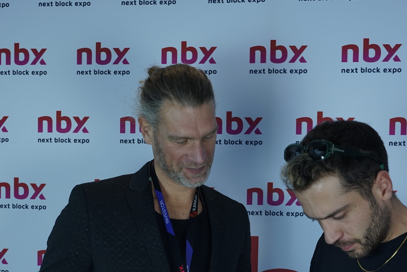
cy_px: 215
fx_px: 667
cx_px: 201
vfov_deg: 22.7
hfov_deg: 33.9
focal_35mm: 59
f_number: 4.5
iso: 640
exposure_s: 1/80
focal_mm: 36
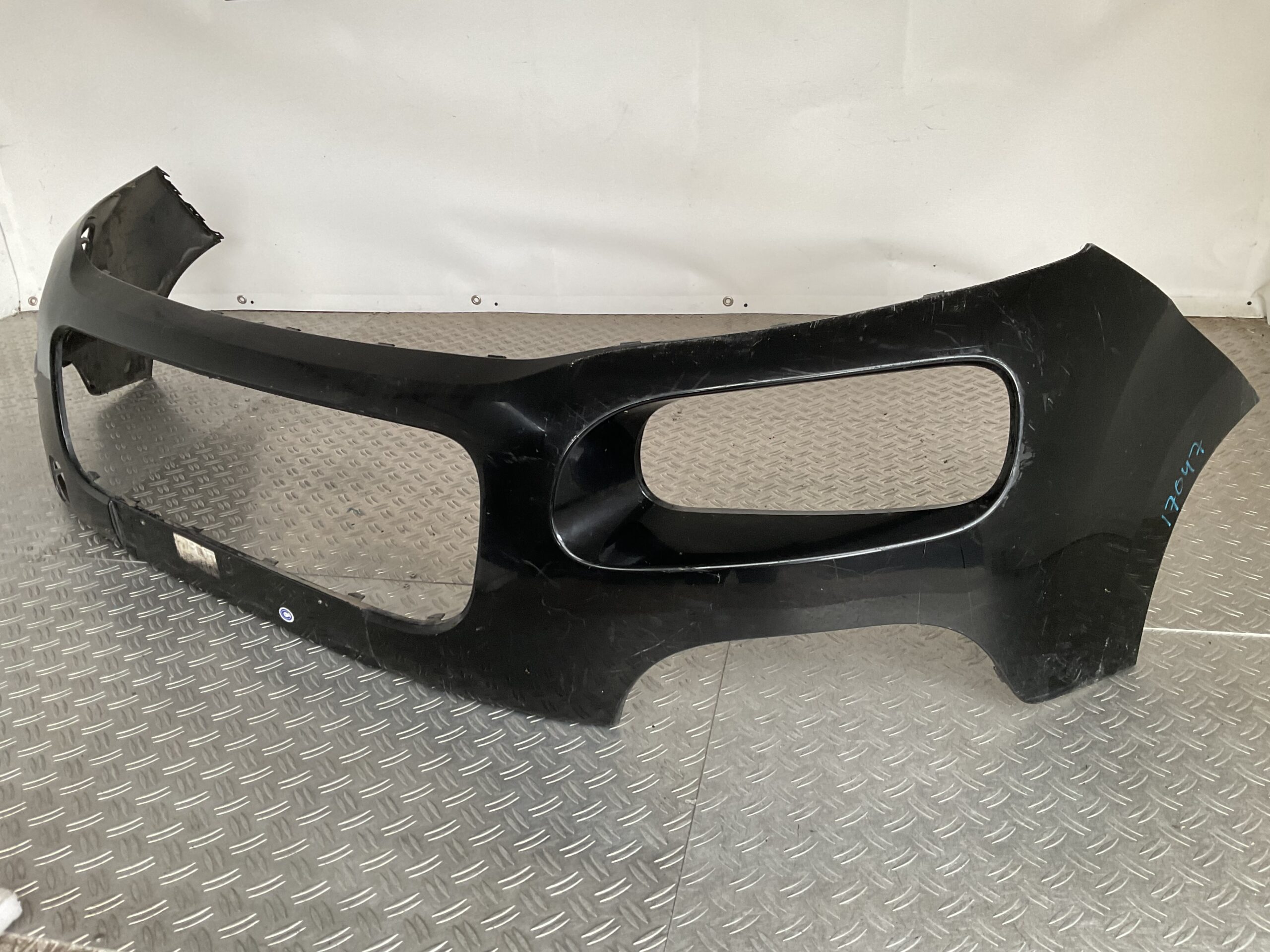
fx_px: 1064
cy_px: 476
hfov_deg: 61.7
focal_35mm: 29
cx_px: 635
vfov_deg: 48.2
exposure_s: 1/50
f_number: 1.8
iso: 64
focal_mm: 3
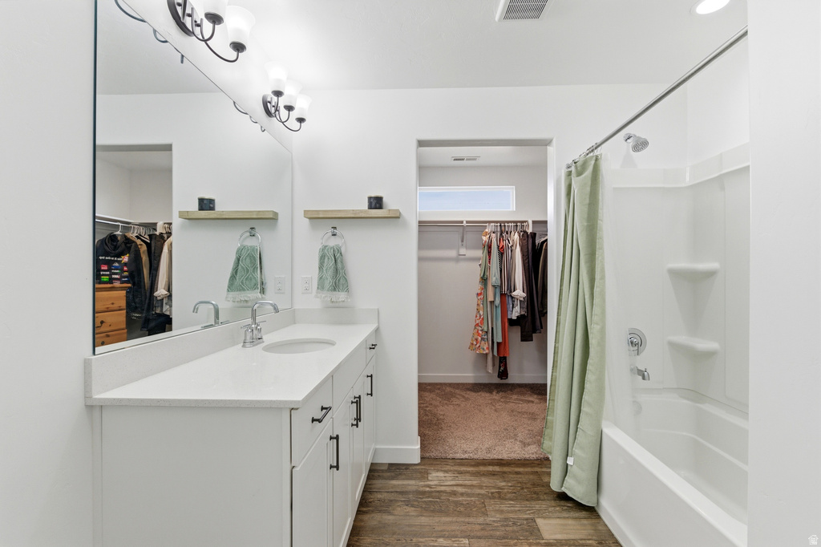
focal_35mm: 17
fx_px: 388
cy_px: 274
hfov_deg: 93.3
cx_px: 410
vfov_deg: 70.4
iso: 800
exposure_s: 1/2000
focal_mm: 17
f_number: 8
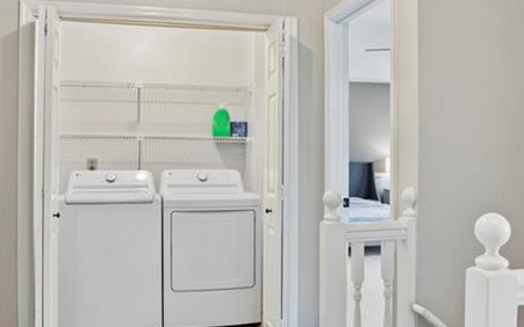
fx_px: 528
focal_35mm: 37
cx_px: 258
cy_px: 151
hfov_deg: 52.7
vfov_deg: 34.4
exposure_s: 1/20
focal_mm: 16
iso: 1250
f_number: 6.3
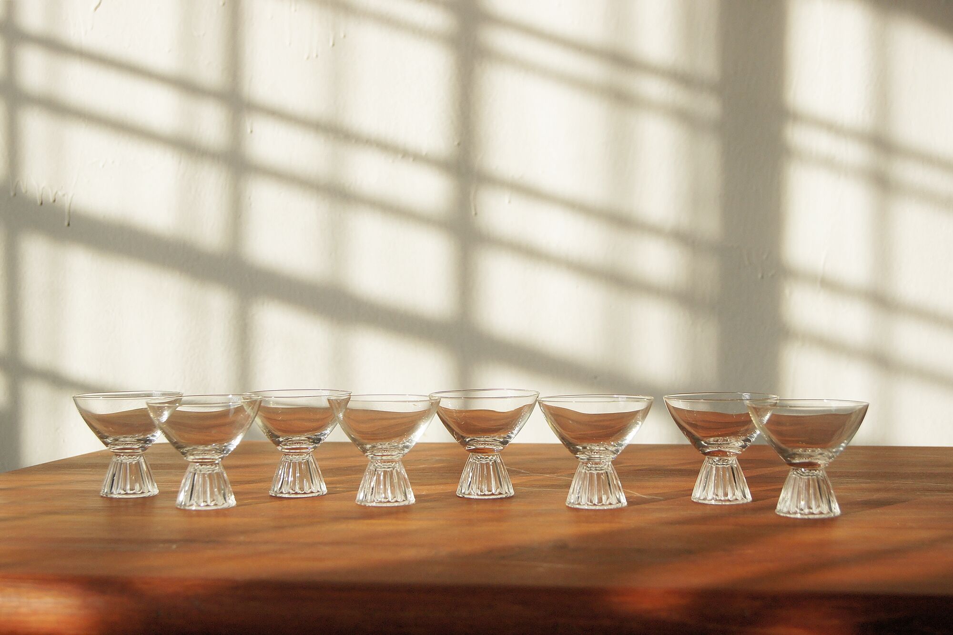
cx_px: 476
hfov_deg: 33.4
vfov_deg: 22.6
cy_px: 318
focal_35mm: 60
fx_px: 1588
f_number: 5.6
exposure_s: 1/640
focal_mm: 40
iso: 400
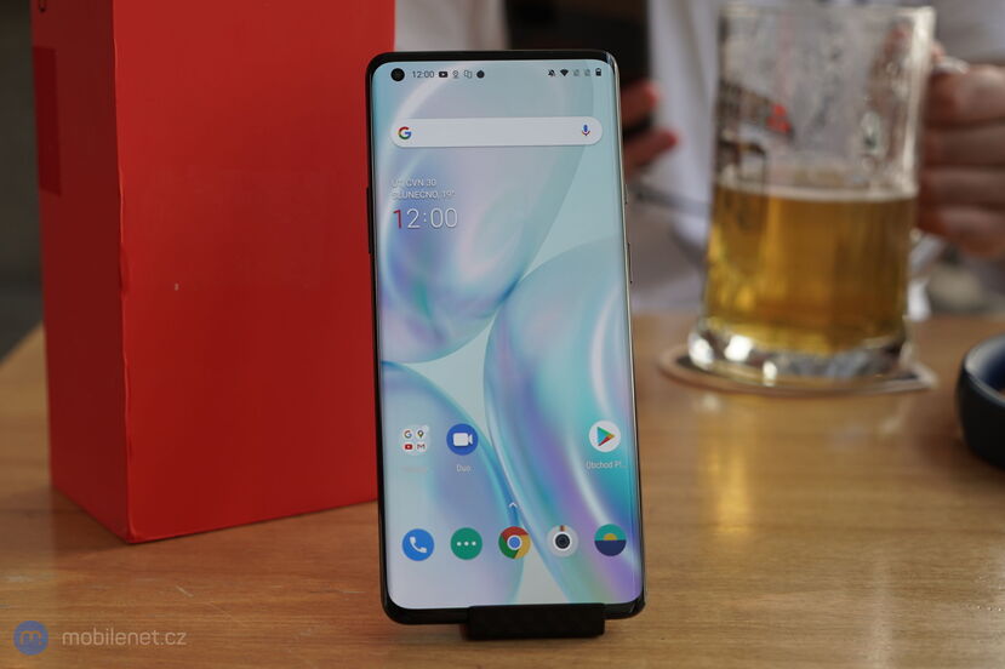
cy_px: 334
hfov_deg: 43.6
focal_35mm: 45
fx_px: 1256
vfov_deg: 29.8
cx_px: 502
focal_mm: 45
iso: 160
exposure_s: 1/160
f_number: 4
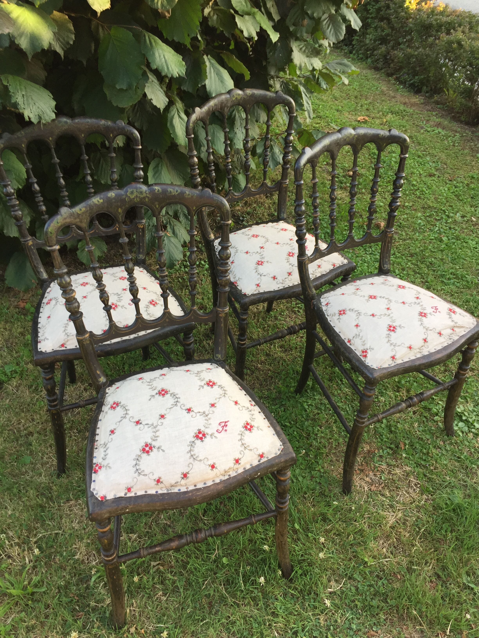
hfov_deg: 48.2
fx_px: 535
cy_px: 319
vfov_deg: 61.7
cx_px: 240
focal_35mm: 29
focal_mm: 4.15
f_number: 2.2
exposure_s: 1/100
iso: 32
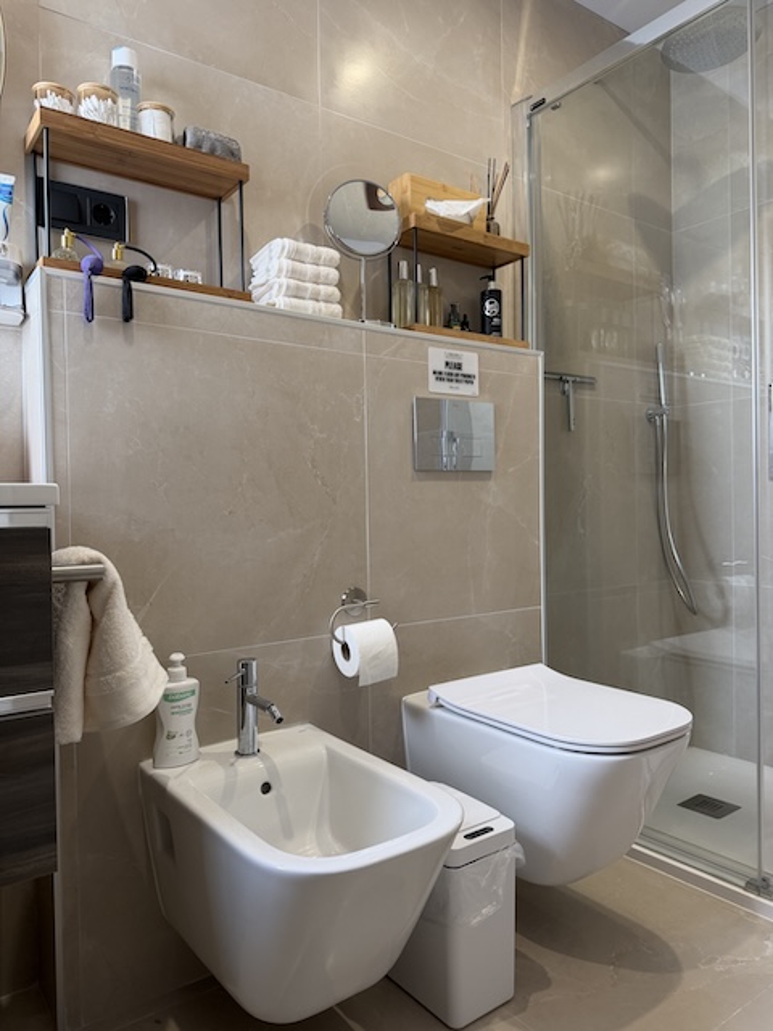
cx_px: 386
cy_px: 516
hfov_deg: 56.8
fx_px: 715
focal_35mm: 24
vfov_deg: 71.6
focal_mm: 6.76
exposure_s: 1/119
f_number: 1.78
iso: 200
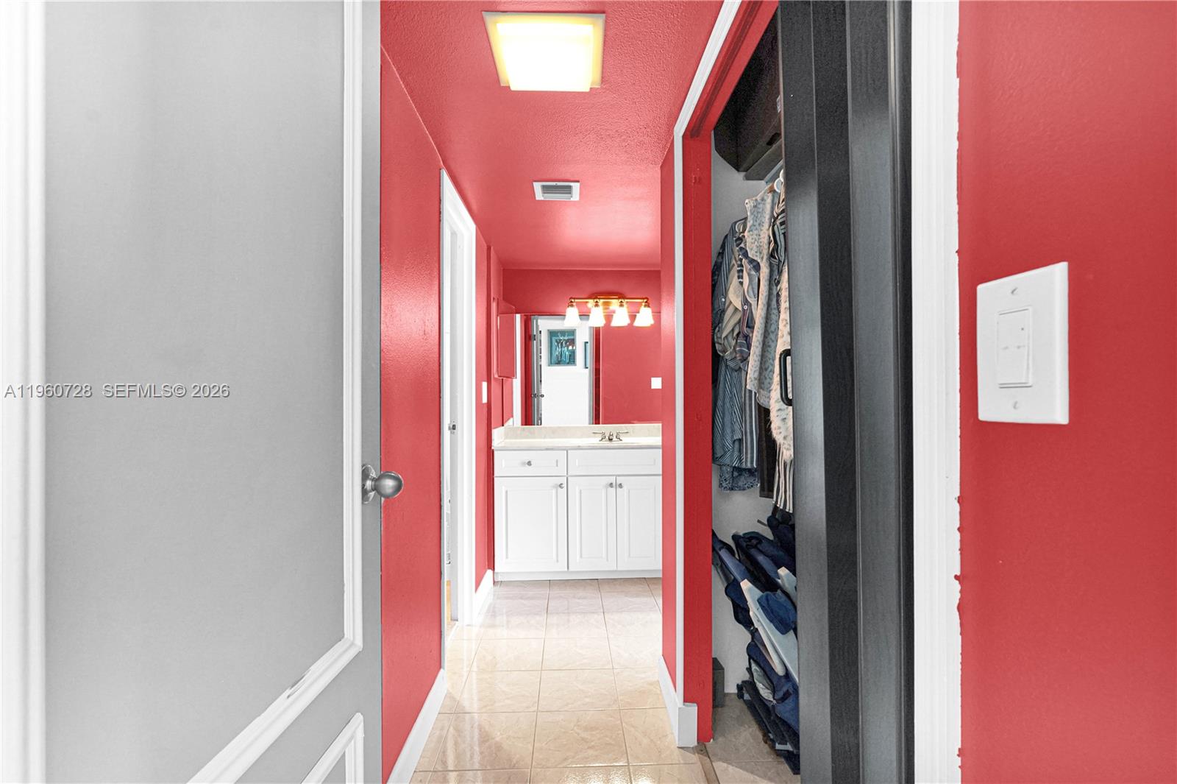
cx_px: 588
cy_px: 392
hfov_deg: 96.8
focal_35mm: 16
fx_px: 523
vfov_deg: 73.7
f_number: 8
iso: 2000
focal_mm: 16
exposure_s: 1/30
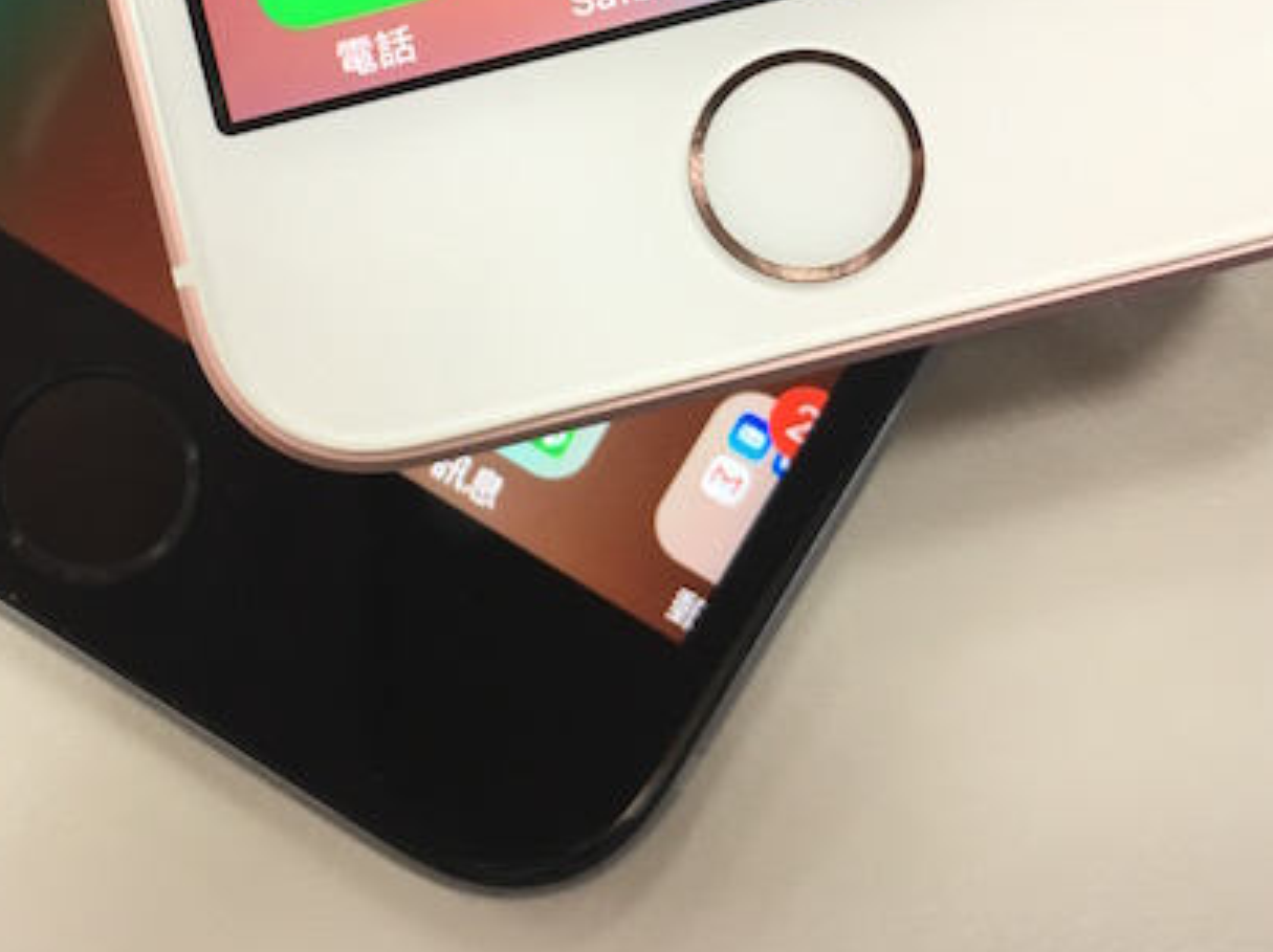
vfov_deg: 33.0
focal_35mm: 43
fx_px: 1580
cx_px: 421
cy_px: 261
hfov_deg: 43.3
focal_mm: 4.15
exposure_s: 1/15
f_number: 2.2
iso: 40
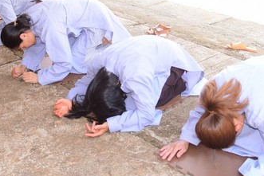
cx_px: 117
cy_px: 41
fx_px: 389
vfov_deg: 25.2
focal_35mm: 53
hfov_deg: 37.5
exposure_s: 1/200
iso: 500
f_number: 4
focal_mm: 27
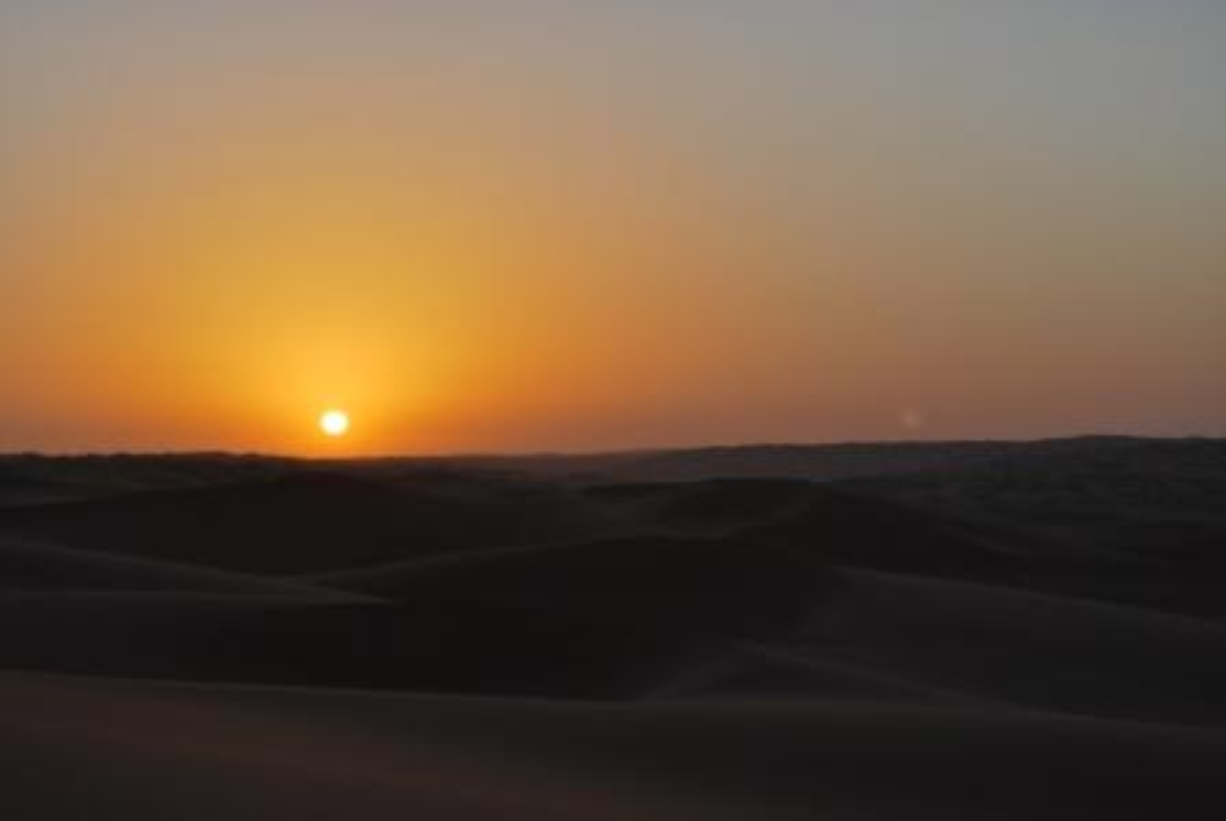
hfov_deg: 28.0
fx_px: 2455
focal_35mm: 72
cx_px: 613
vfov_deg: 19.0
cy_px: 410
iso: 100
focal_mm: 48
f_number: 9
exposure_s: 1/320
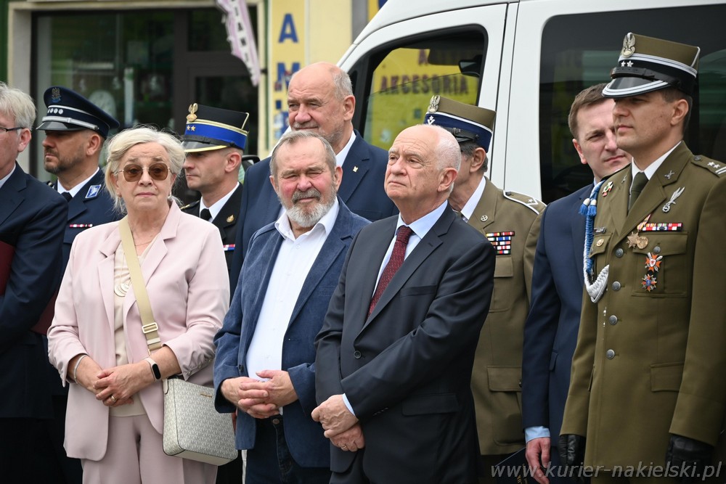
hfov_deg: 9.8
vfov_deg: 6.5
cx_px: 363
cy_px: 242
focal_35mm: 210
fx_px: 4235
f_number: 6.3
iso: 360
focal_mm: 140
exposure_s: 1/500
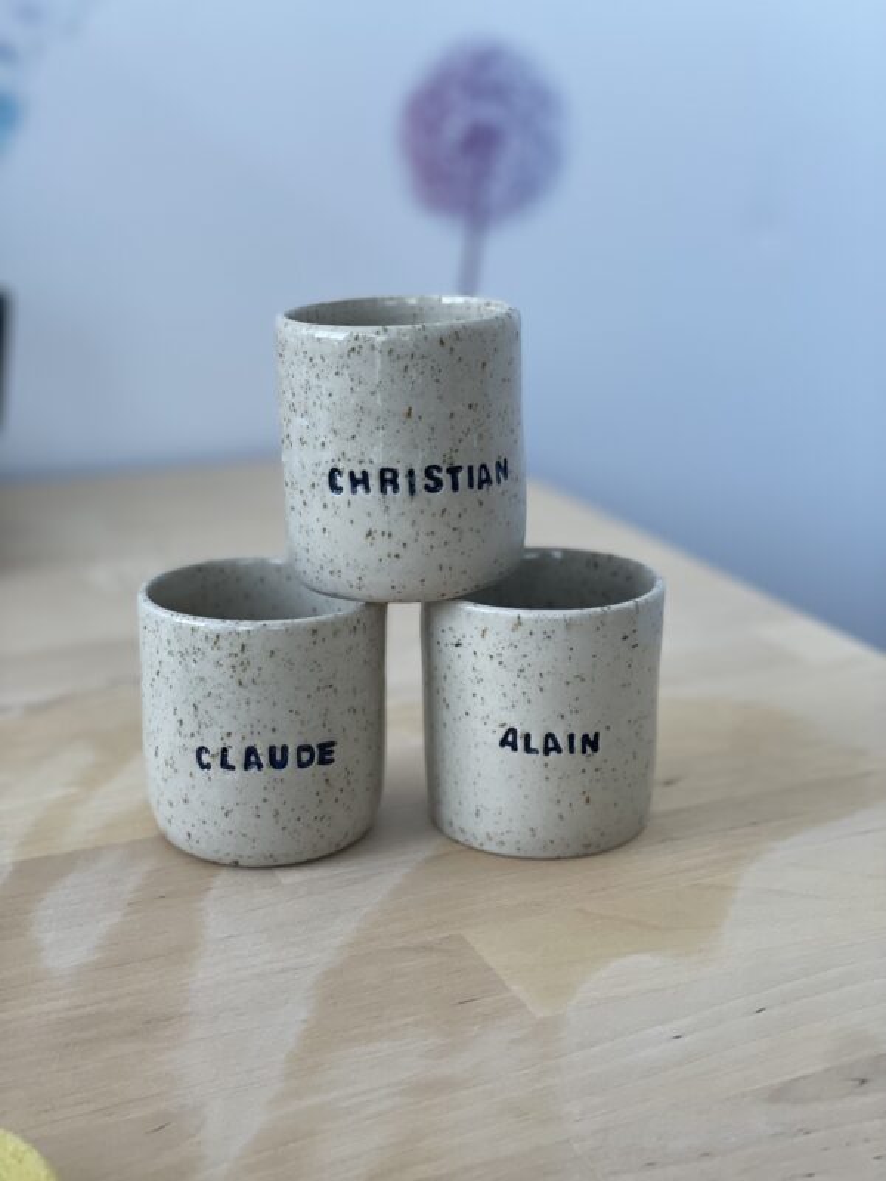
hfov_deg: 28.0
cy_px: 590
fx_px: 1775
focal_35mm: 52
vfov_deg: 36.8
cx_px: 443
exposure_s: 1/122
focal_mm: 6
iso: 80
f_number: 2
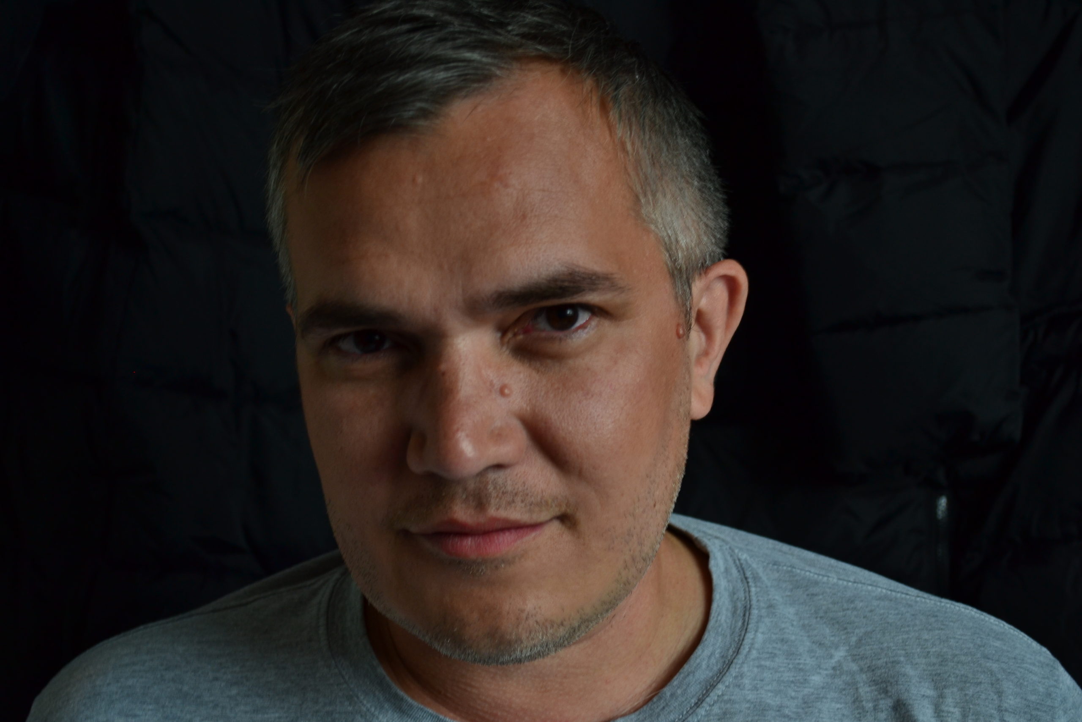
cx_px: 541
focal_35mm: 60
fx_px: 1803
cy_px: 361
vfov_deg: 22.6
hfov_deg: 33.4
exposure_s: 1/20
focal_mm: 40
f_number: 5.6
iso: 200
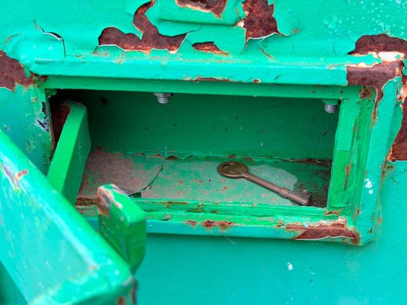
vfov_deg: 30.3
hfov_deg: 39.7
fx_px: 564
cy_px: 152
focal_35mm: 48
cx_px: 204
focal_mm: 6.76
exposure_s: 1/160
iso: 50
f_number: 1.78
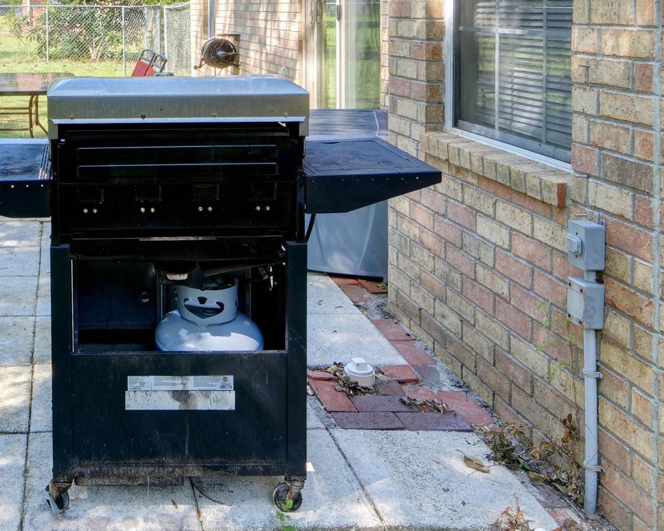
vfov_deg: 35.3
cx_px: 73
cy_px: 24
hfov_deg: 43.1
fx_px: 766
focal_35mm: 39
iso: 100
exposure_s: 1/60
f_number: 18
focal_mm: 11
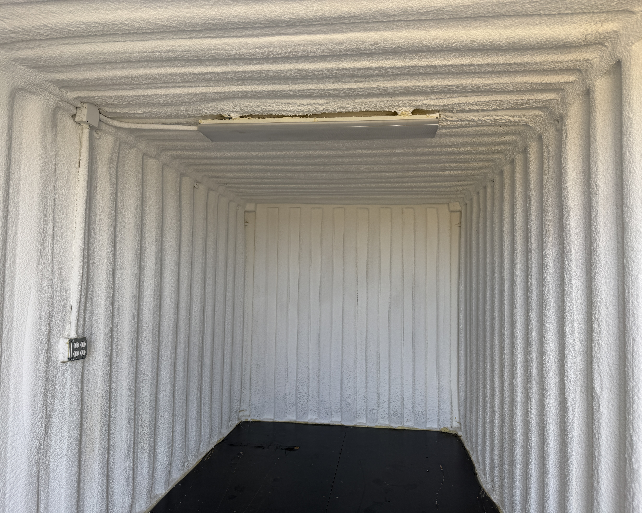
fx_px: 475
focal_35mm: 25
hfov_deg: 68.1
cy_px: 256
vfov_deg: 56.8
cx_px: 323
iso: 64
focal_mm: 6.76
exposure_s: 1/210
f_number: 1.78
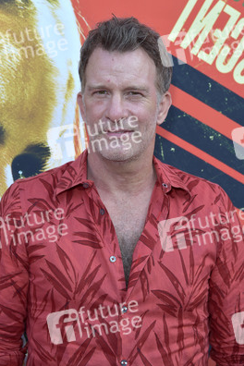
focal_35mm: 87
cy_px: 184
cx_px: 122
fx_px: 884
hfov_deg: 15.7
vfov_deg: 23.4
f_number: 6.3
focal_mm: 86
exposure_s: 1/200
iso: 250
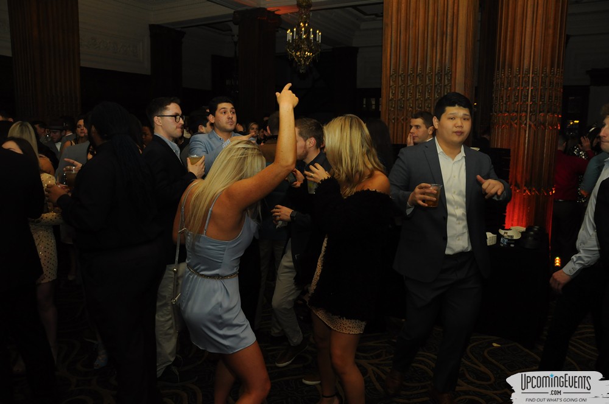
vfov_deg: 47.8
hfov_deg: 67.4
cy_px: 202
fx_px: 456
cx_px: 304
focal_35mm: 27
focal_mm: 18
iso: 800
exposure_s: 1/60
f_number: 5.6
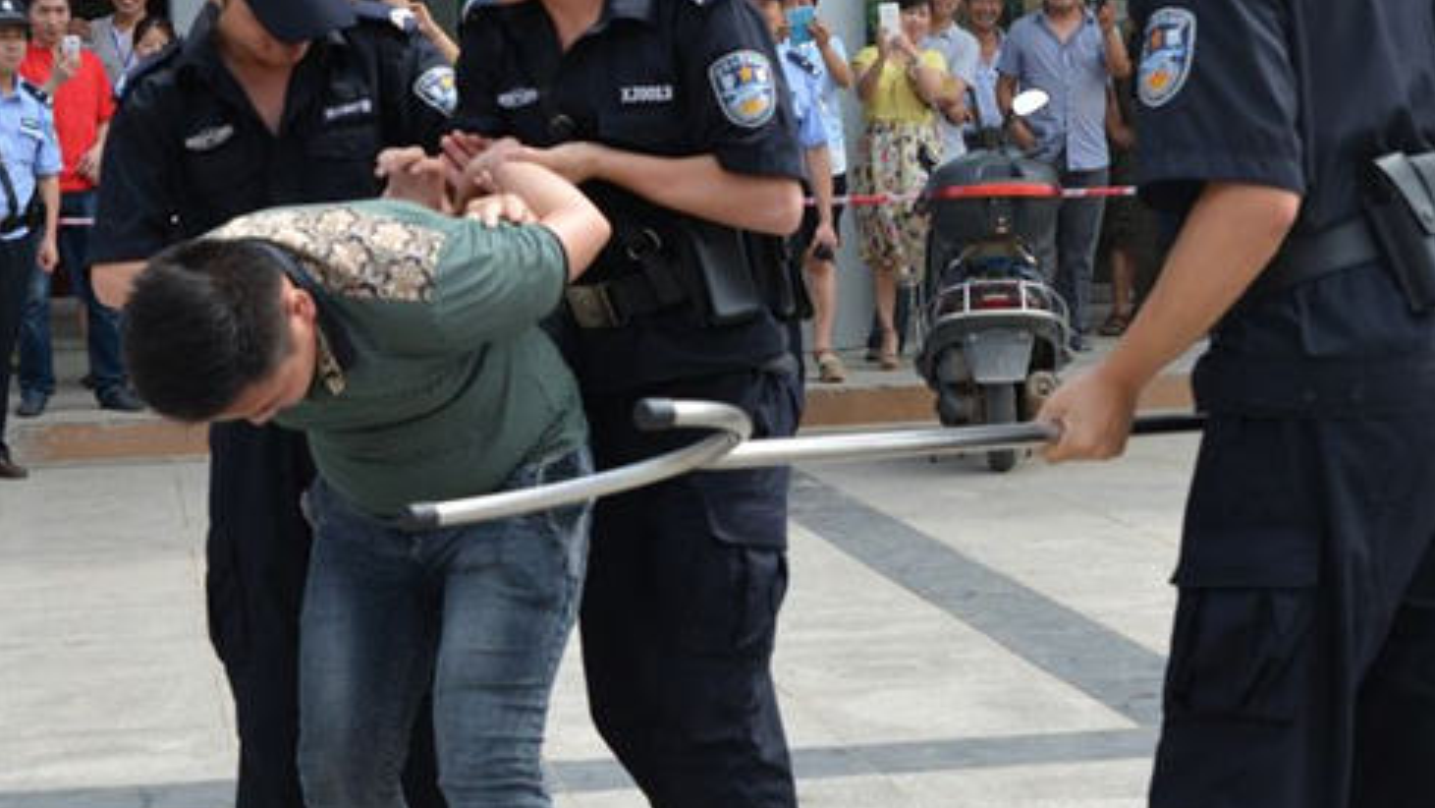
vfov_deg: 14.1
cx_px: 634
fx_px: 3273
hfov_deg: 24.7
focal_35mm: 86
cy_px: 383
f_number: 8
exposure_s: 1/250
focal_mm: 50
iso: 200
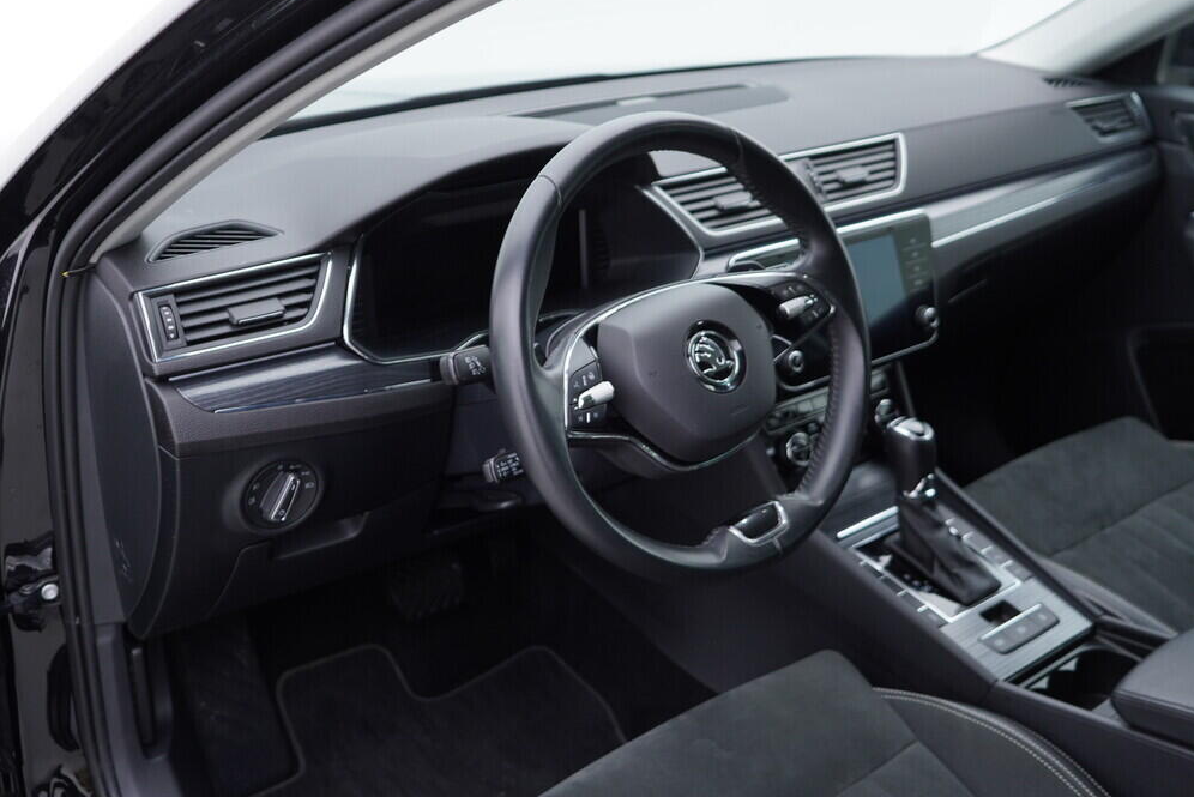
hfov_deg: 51.9
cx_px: 593
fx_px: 1228
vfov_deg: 36.0
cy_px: 401
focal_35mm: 37
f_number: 2.8
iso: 125
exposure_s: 1/40
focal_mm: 24
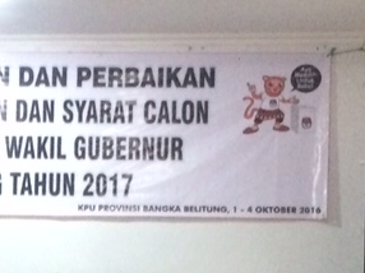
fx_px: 1370
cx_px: -73
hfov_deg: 14.7
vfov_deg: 11.0
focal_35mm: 130
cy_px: 383
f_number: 2.2
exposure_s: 1/17
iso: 320
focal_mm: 4.15
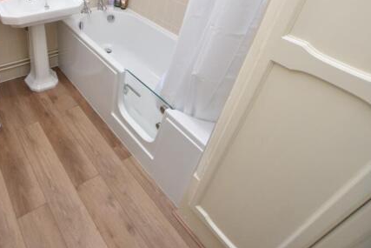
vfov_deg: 52.8
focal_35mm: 23
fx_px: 237
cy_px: 63
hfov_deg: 70.9
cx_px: 93
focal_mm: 10
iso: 100
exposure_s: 1/15
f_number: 3.5
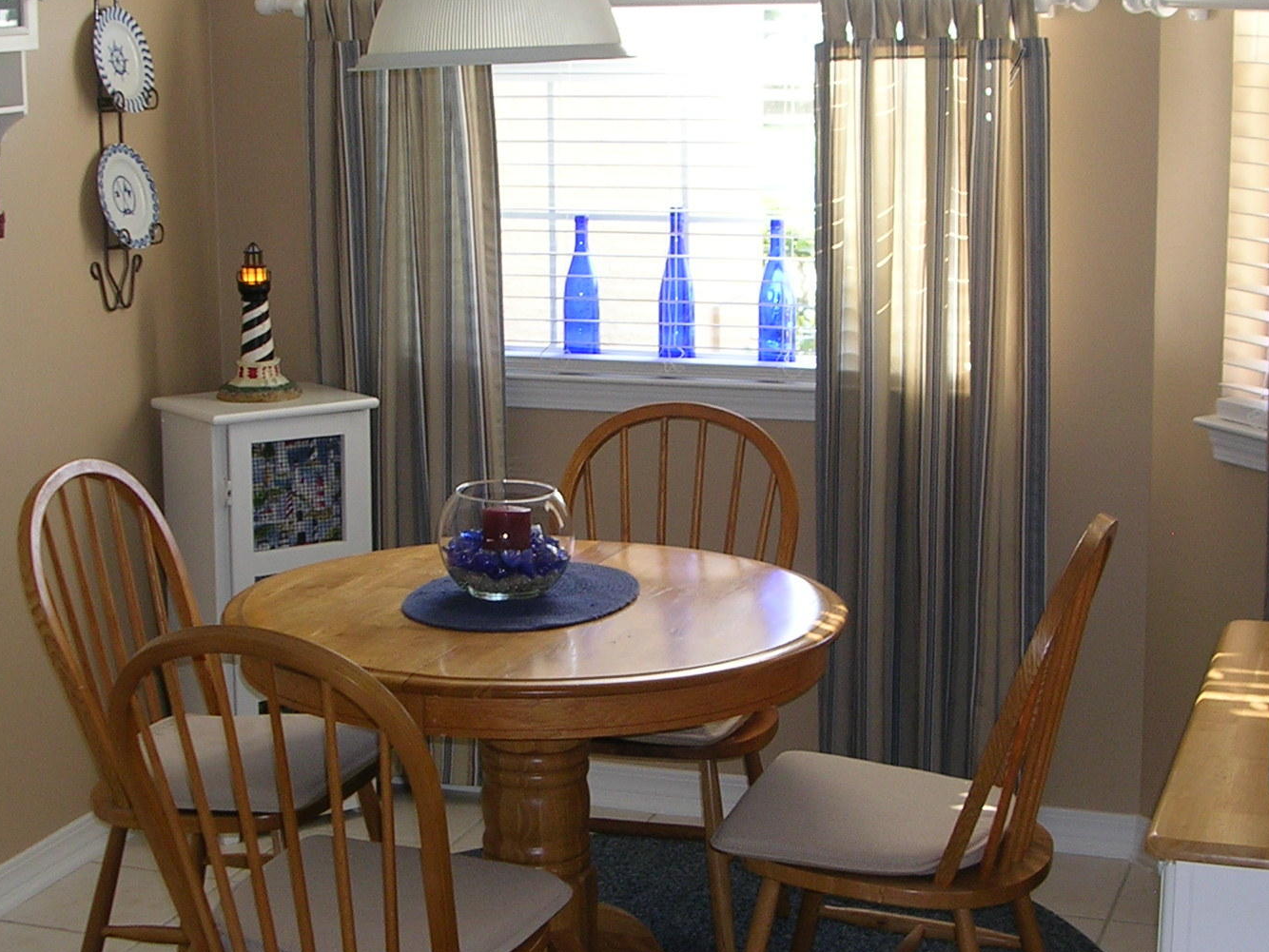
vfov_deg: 22.3
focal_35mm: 66
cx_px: 650
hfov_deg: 29.4
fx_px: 2420
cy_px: 499
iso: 50
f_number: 3
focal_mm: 6.6
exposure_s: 1/30
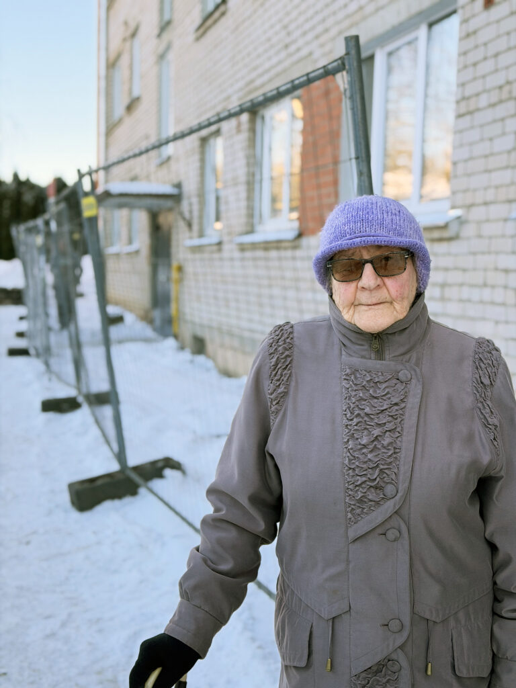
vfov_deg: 39.7
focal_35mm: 48
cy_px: 344
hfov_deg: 30.3
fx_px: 954
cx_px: 258
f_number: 1.78
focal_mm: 6.76
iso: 80
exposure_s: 1/611
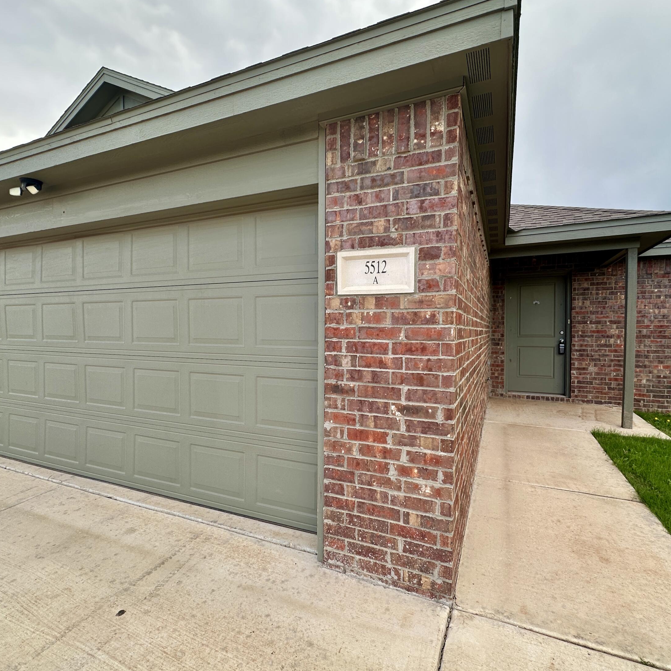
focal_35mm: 17
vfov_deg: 84.0
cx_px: 350
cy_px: 339
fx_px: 373
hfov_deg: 83.9
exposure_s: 1/201
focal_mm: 2.22
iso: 40
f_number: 2.2
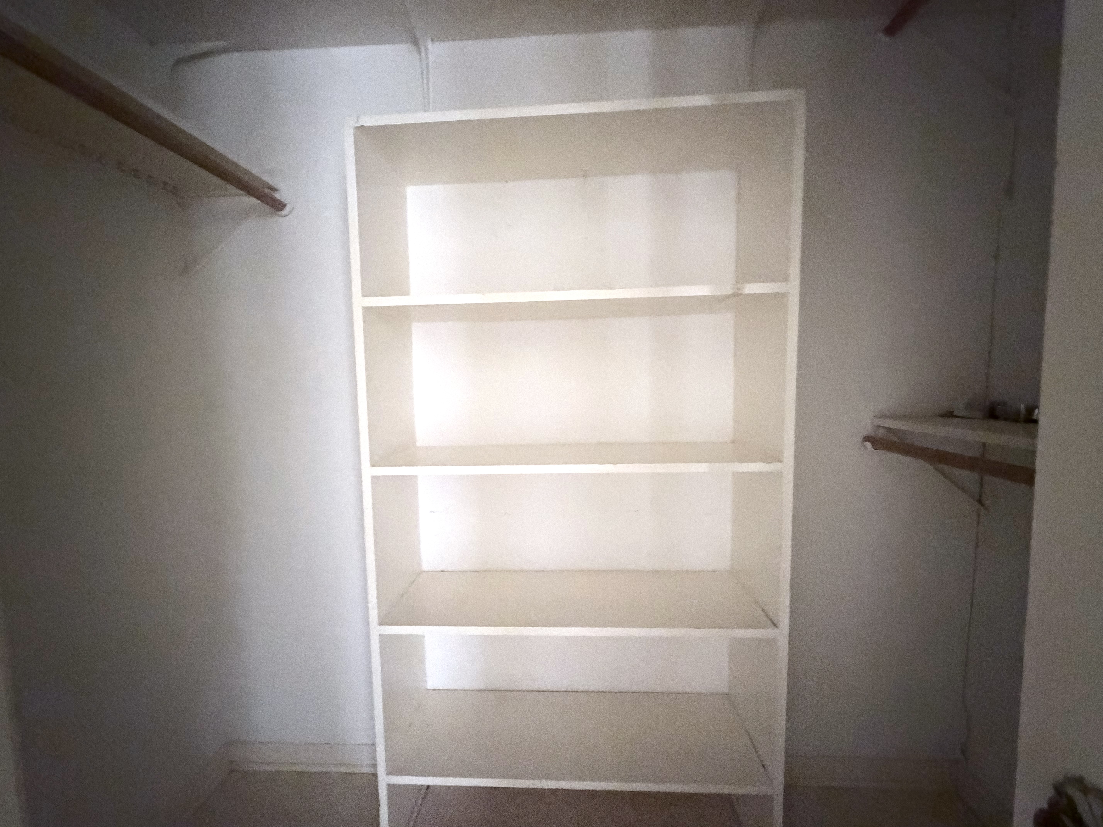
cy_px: 414
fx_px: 446
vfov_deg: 85.7
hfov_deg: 102.1
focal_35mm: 14
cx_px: 552
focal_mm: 2.22
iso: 1600
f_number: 2.2
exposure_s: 1/31
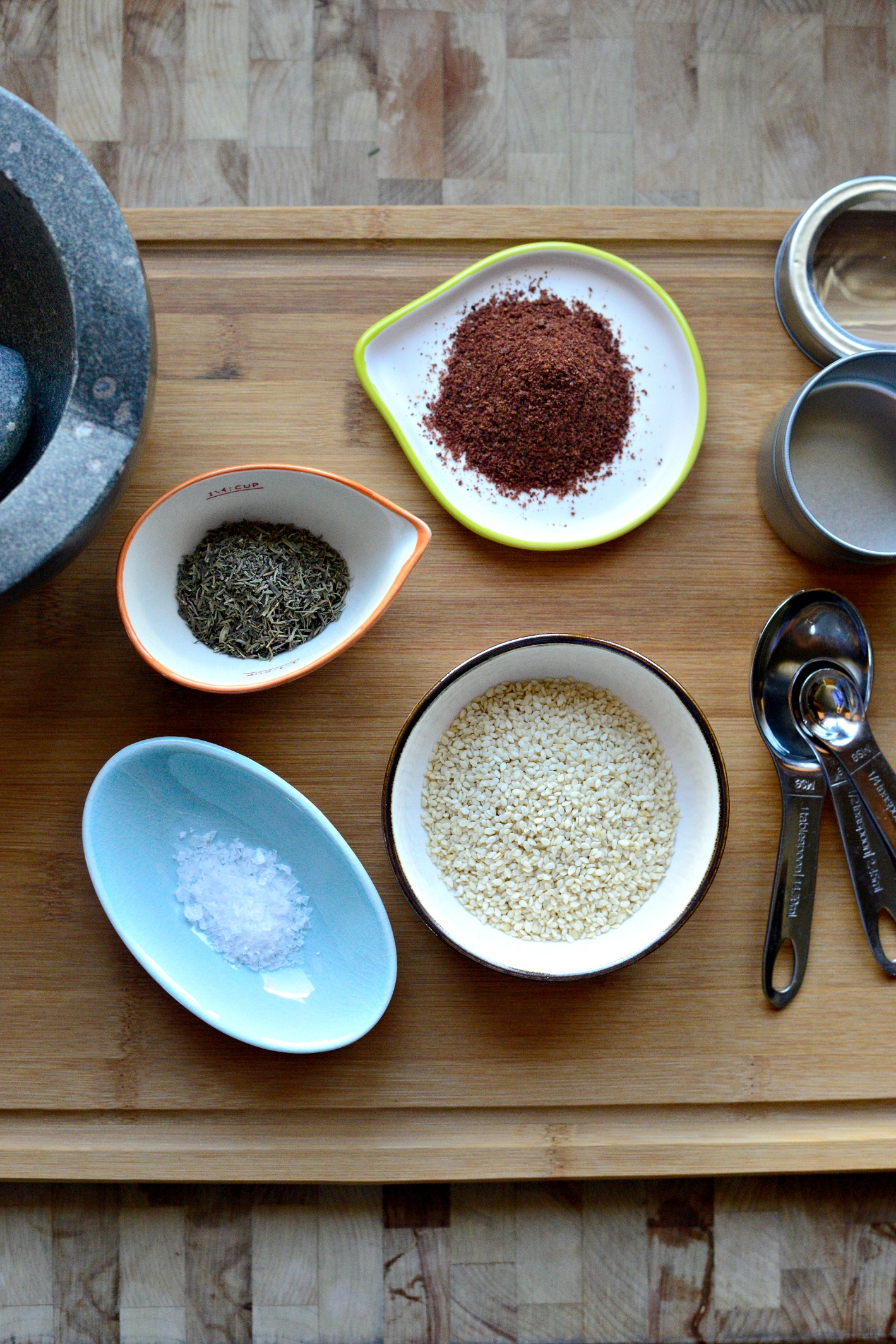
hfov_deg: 26.5
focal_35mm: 51
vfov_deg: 38.9
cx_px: 442
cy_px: 659
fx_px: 1904
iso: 2500
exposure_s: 1/320
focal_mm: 50
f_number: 4.5
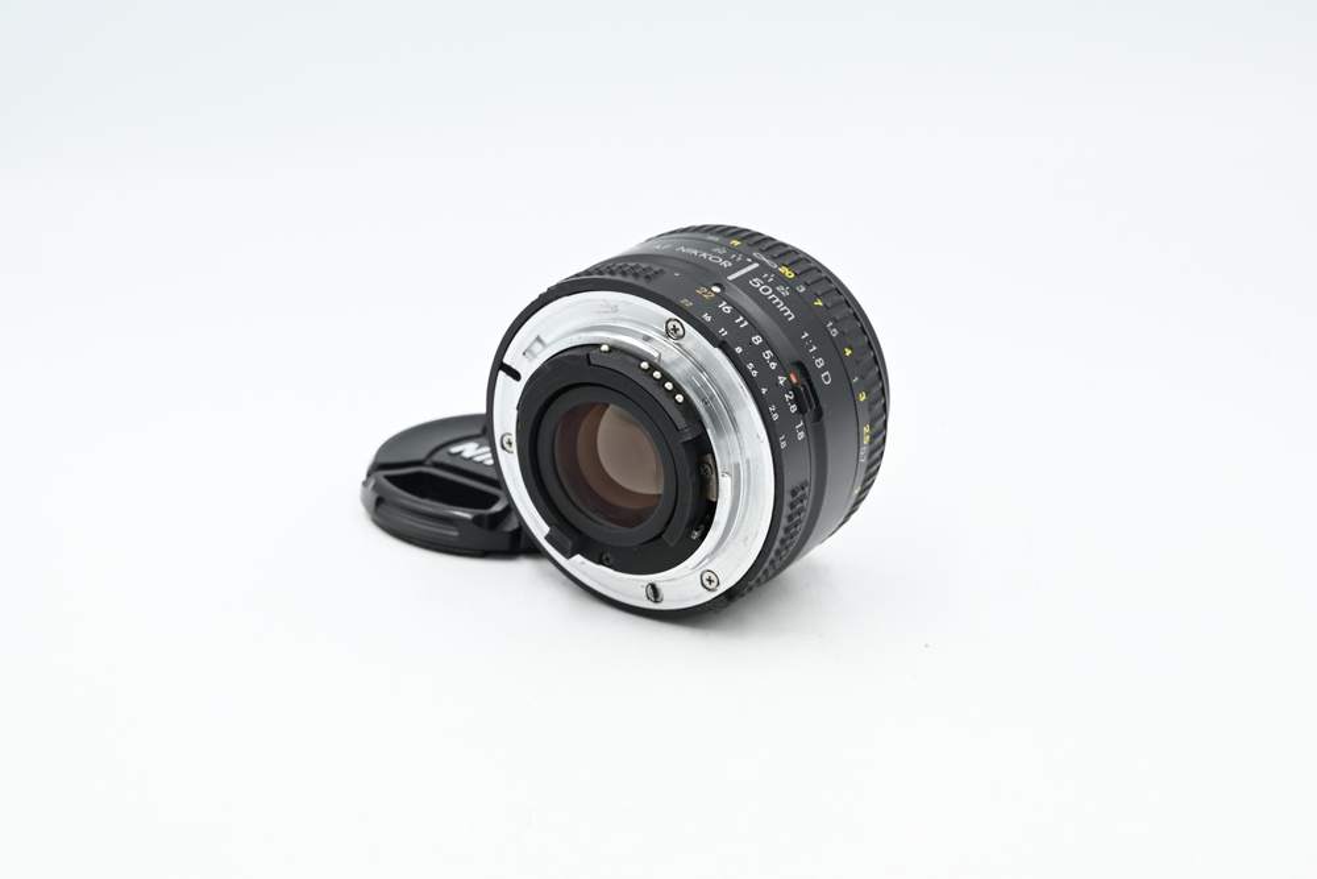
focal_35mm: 75
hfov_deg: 27.0
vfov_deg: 18.2
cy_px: 440
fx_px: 2744
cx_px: 658
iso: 200
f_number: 14
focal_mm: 75
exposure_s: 1/20
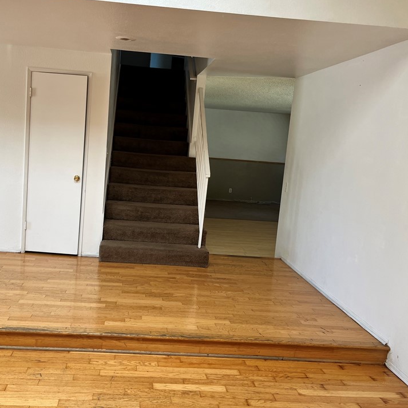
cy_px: 196
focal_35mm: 33
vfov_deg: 49.7
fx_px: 440
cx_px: 160
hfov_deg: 49.4
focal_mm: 5.1
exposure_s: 1/122
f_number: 1.6
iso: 64
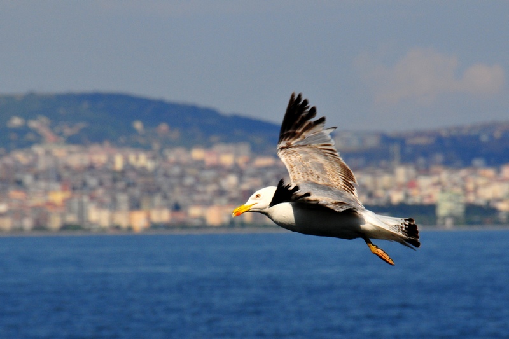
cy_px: 170
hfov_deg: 6.9
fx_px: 4241
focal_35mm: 300
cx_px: 254
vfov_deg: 4.6
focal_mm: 200
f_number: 14
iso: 400
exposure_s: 1/800
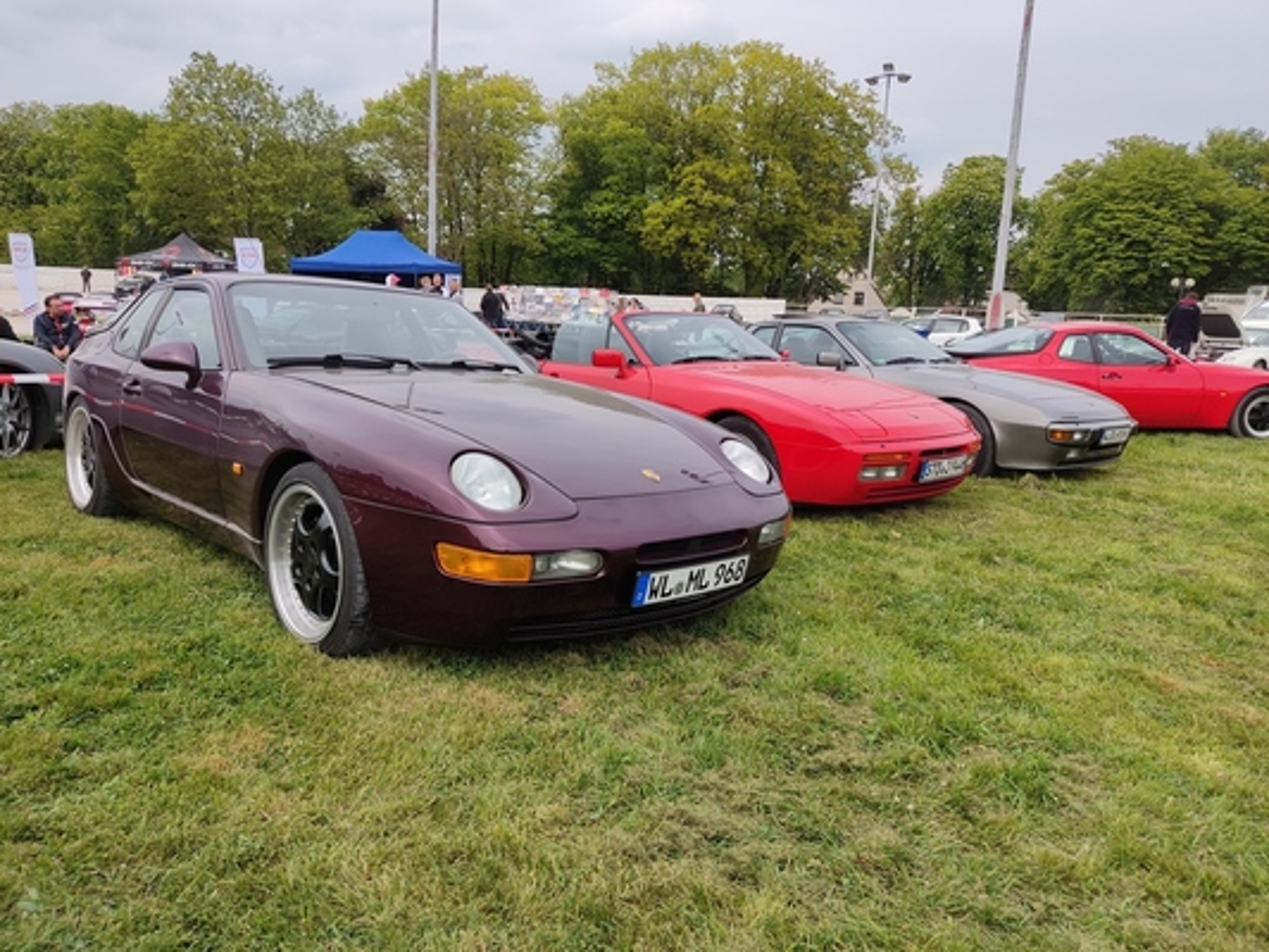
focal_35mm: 25
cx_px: 634
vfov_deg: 54.9
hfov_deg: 69.4
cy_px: 476
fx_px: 917
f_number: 1.79
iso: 50
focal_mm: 4.71
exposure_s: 1/1215
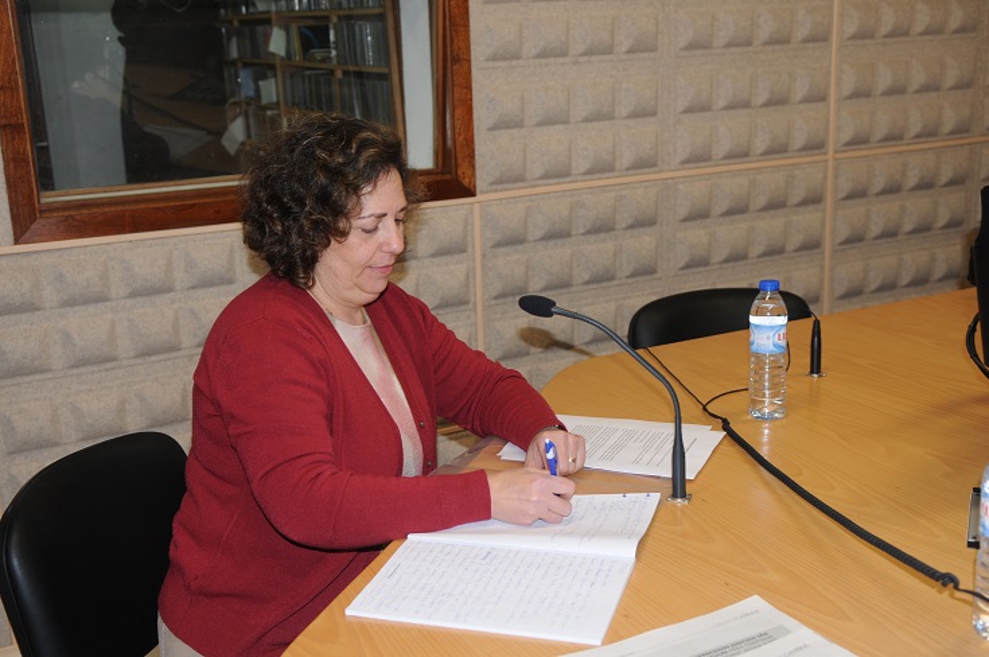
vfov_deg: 29.8
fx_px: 1235
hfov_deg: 43.7
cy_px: 328
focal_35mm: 45
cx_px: 494
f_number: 3.5
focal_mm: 30
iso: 200
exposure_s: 1/60
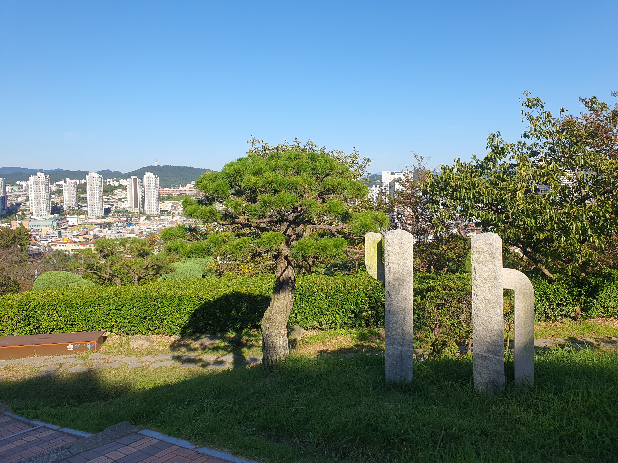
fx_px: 464
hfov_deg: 67.3
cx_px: 309
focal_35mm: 26
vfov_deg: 53.1
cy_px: 232
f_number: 2.4
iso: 50
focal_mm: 4.3
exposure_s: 1/1524
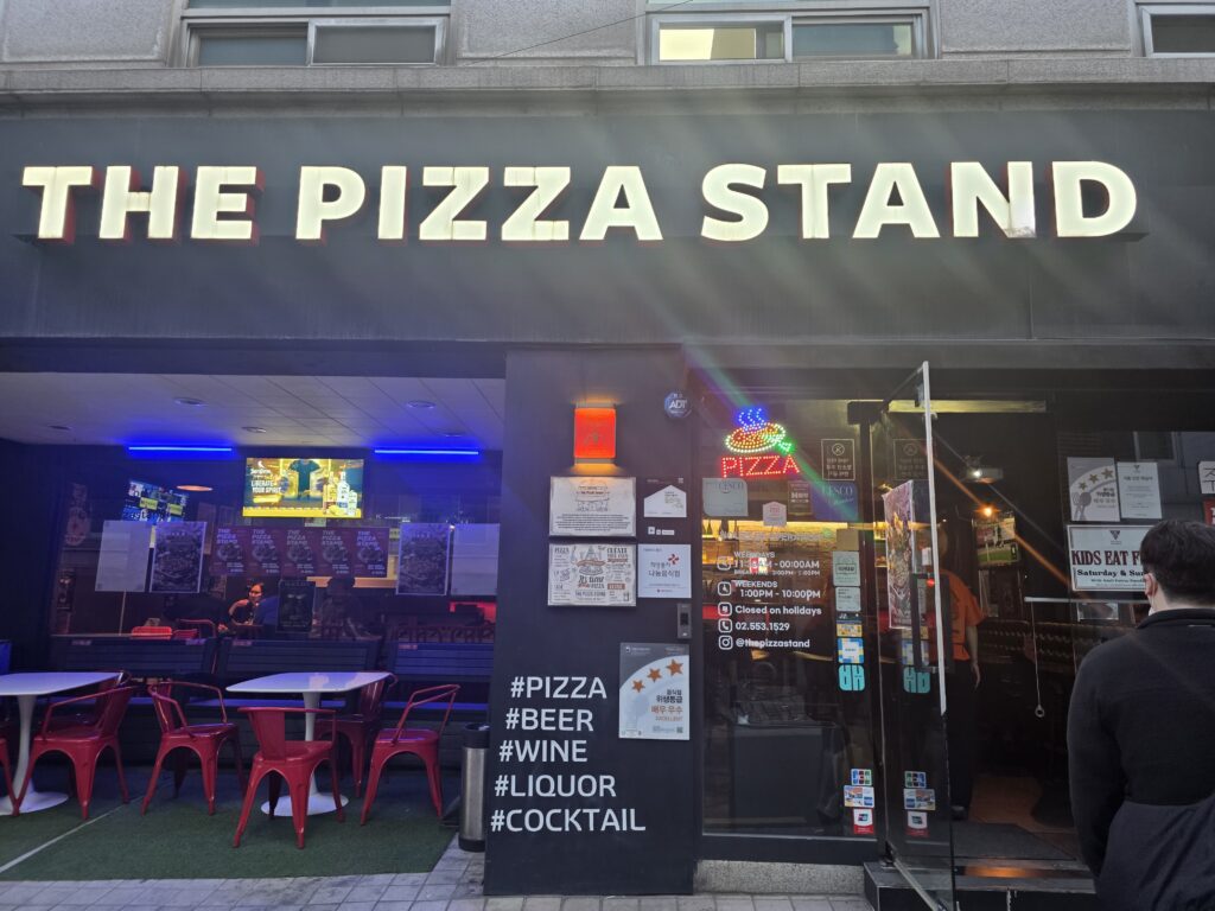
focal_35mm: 23
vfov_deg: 58.9
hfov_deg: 73.9
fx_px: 807
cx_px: 608
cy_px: 456
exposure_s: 1/120
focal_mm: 6.3
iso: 200
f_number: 1.7
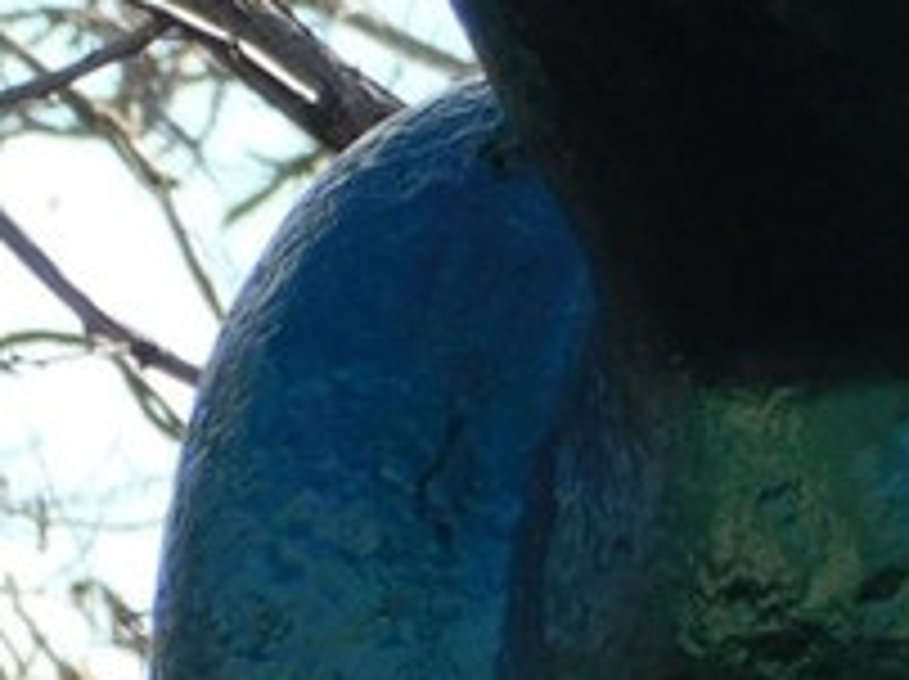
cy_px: 1383
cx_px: -1091
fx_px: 36930
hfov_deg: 1.4
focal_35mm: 1408
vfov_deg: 1.1
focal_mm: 47.2
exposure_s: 1/160
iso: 125
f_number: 5.7
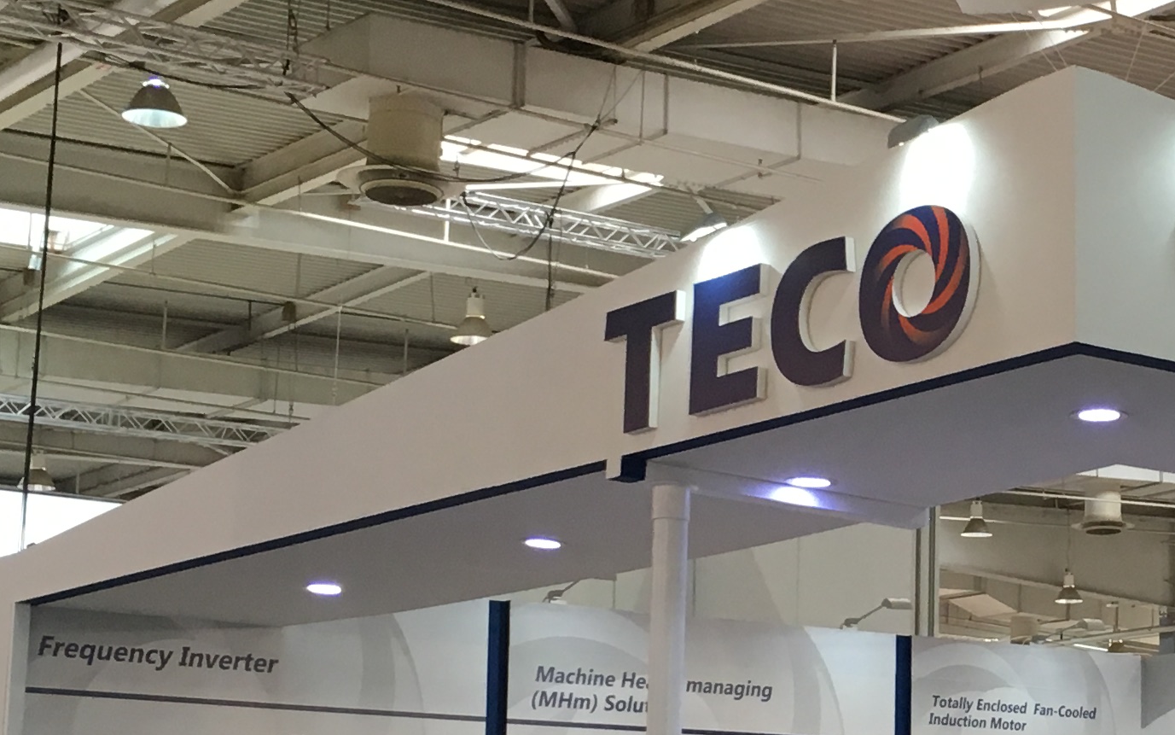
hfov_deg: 22.0
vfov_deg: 14.5
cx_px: 1236
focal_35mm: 90
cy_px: 498
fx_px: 2882
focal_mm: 4.15
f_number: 2.2
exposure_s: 1/33
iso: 50
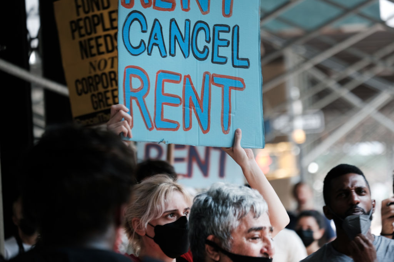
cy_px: 131
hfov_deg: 9.2
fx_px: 2441
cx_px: 197
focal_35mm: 223
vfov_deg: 6.2
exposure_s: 1/100
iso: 160
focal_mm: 148.5
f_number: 4.5
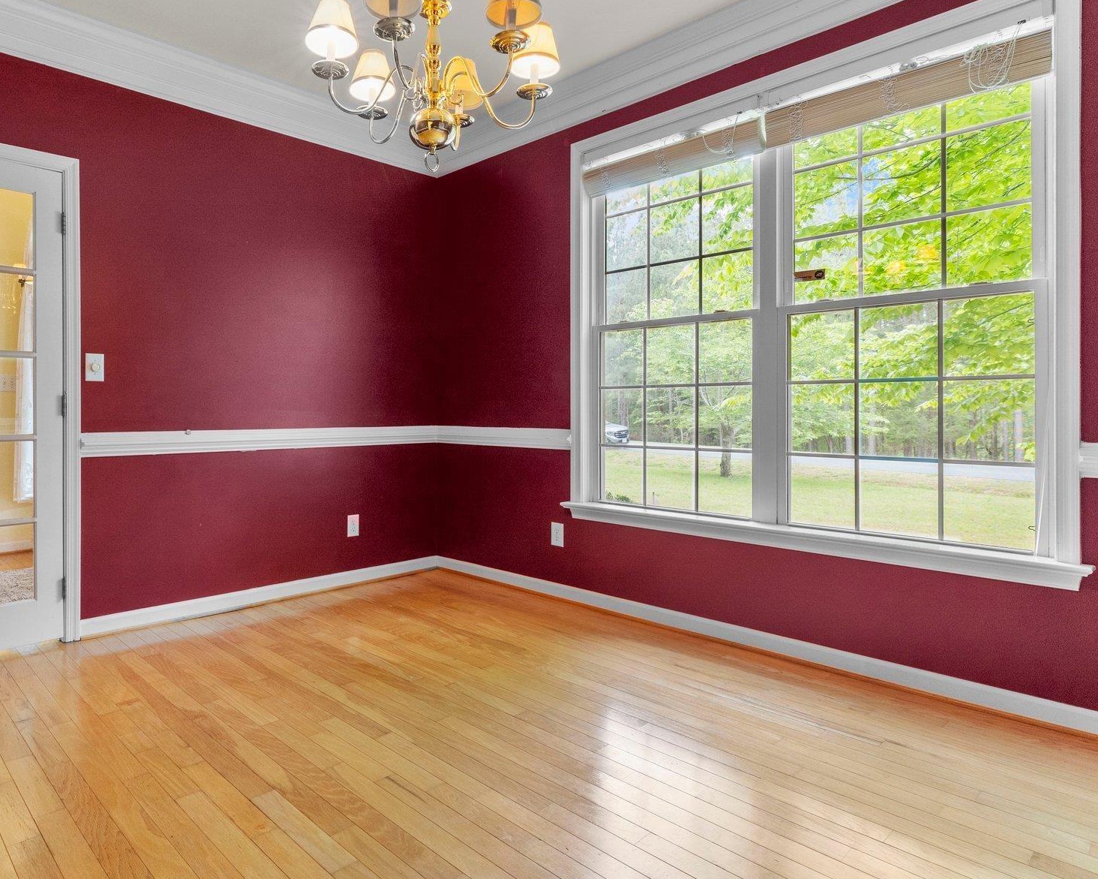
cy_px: 415
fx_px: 682
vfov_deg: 65.5
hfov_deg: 76.2
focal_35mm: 21
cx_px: 410
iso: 500
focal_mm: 16
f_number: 8
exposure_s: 1/10
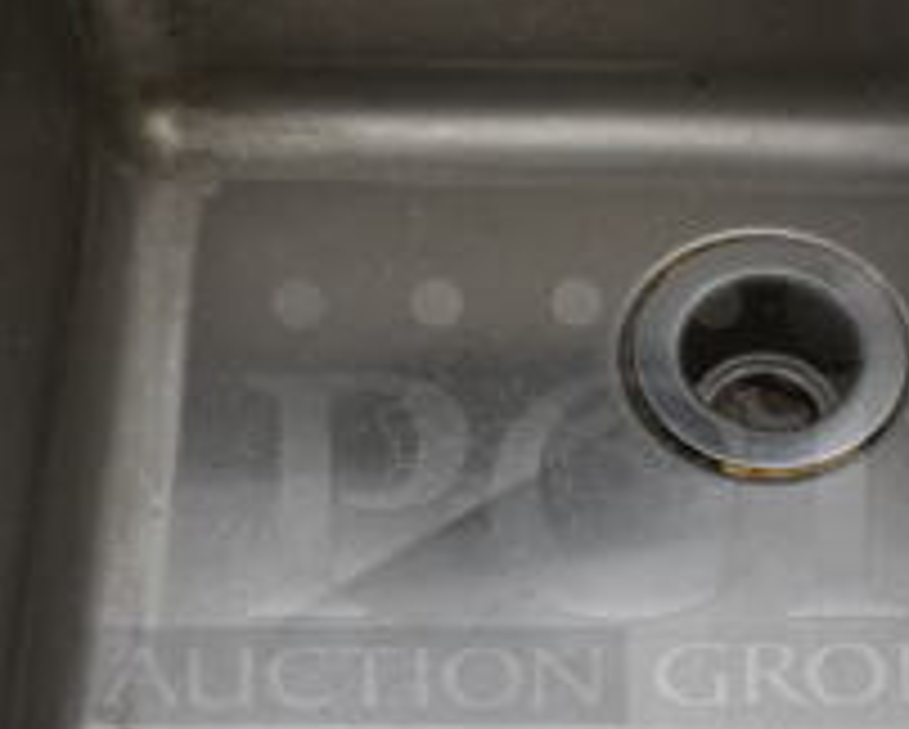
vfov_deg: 18.0
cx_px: 576
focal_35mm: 85
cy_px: 486
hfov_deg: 22.4
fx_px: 2289
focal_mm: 20
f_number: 8
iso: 100
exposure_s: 1/250
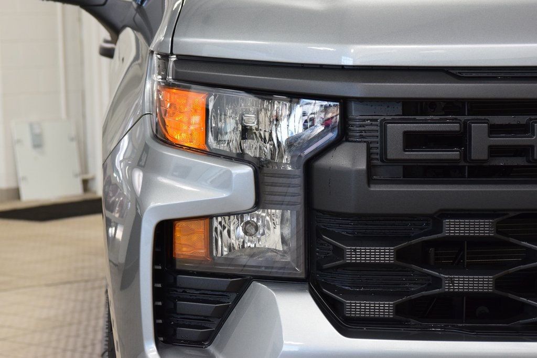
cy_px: 179
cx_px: 268
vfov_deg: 13.0
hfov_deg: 19.5
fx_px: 1566
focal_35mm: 105
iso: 1400
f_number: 7.1
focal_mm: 70
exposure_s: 1/30
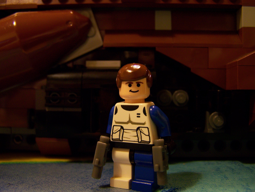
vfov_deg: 37.8
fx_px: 280
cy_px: 96
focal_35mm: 38
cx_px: 128
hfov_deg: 48.9
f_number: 2.8
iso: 160
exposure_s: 1/8
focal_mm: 6.3
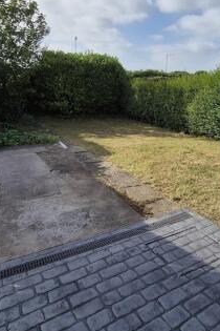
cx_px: 133
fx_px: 229
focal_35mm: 25
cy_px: 122
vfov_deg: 70.3
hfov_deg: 50.9
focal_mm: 2.2
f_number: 2.2
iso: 50
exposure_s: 1/2320
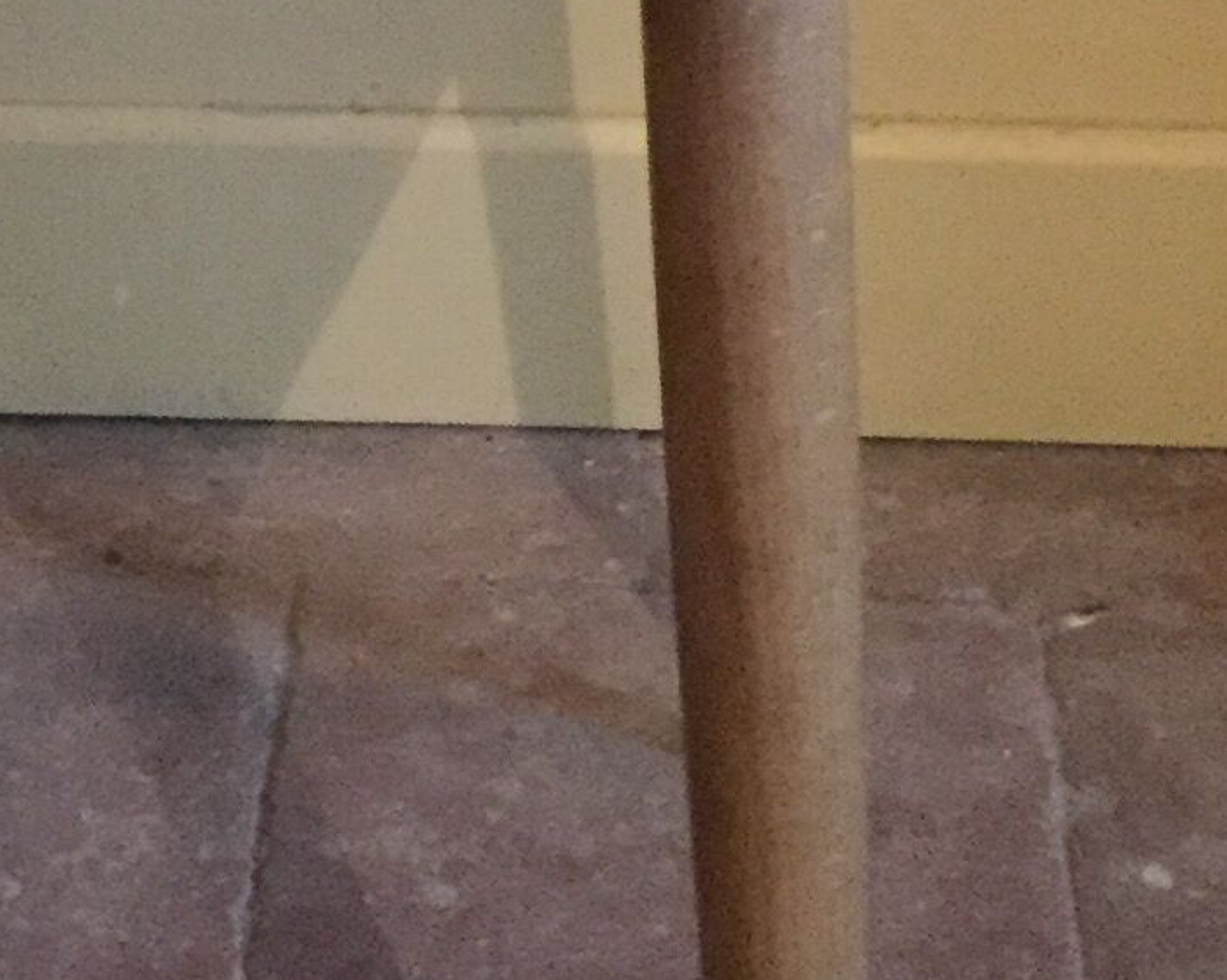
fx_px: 5045
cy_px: -492
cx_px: 3
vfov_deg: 10.7
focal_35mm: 139
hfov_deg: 13.7
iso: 320
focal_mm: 3.3
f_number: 2.4
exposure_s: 1/17
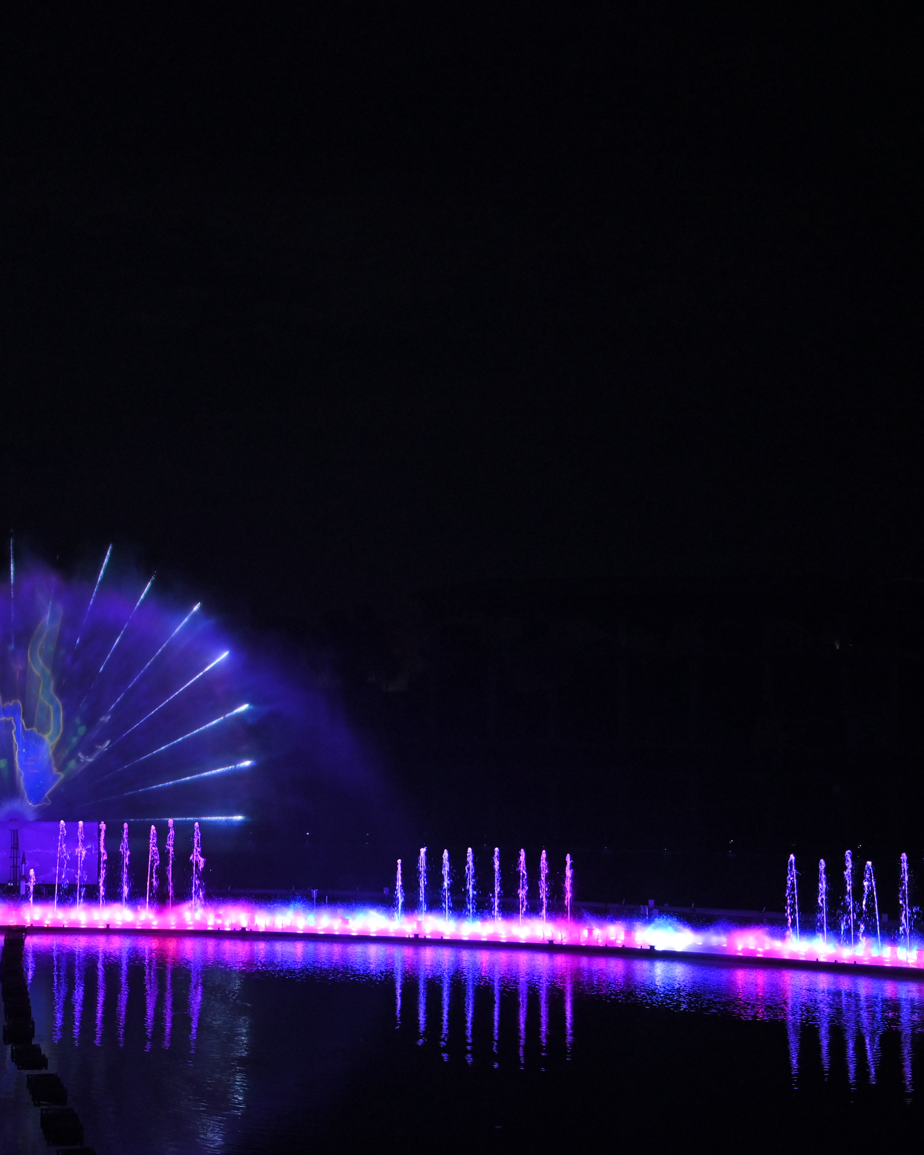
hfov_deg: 29.4
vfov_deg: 37.3
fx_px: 1709
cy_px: 576
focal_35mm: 50
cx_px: 152
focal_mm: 35
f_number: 4
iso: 2500
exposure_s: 1/60
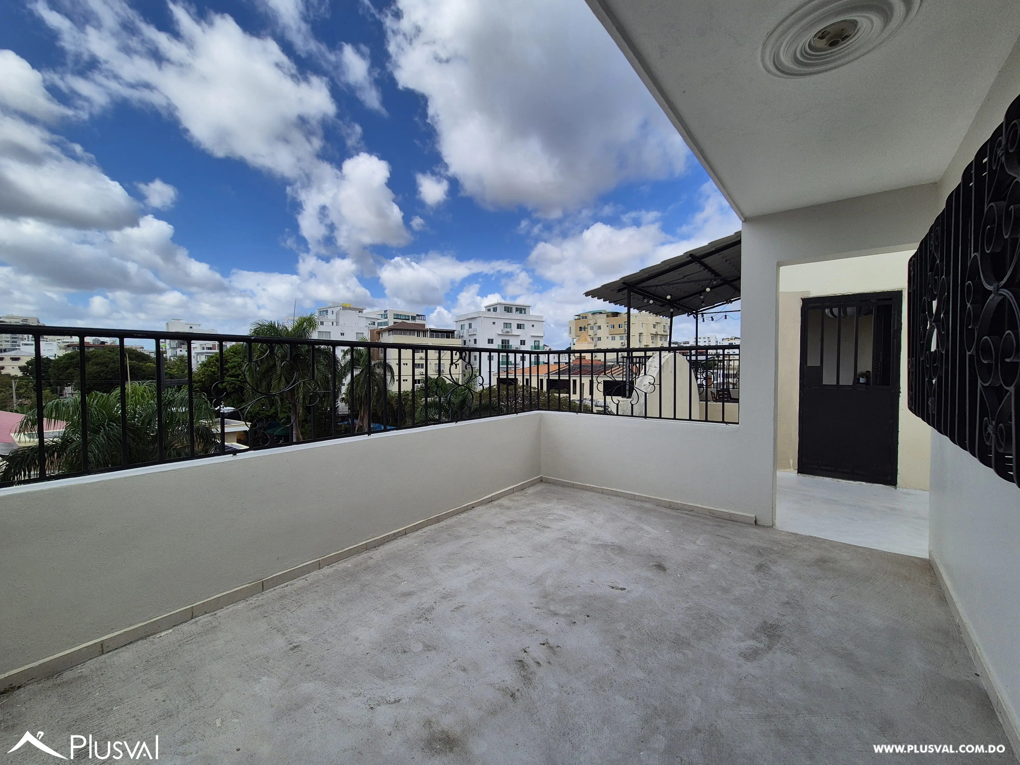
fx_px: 383
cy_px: 382
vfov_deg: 89.9
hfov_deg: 106.2
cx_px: 510
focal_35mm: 13
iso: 50
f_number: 2.2
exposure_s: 1/2640
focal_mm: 2.2
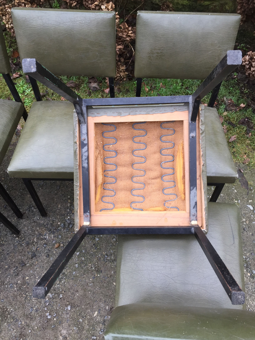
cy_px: 170
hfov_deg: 48.2
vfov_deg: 61.7
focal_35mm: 29
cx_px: 128
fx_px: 285
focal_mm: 4.15
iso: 40
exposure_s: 1/100
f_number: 2.2
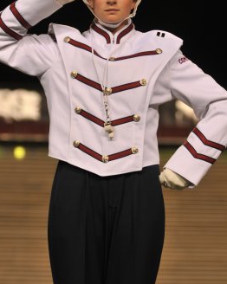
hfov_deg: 7.5
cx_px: 100
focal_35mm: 206
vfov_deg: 9.4
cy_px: 120
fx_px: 1732
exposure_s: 1/100
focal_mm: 80
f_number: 2.8
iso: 200
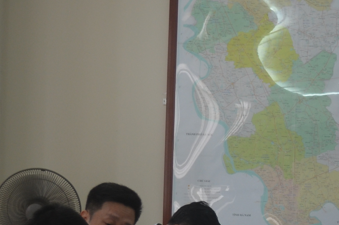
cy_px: 184
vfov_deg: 9.3
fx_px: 1372
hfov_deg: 13.7
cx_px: 415
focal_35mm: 146
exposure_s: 1/80
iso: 400
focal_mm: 30
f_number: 4.5
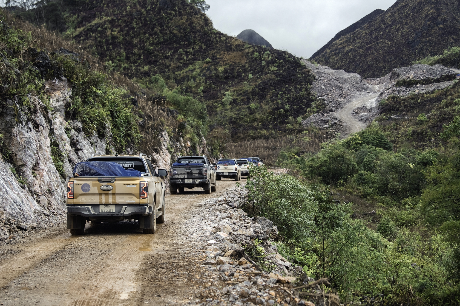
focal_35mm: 78
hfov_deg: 26.0
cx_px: 230
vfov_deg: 17.5
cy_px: 153
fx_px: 997
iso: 800
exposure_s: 1/250
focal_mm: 78
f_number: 4
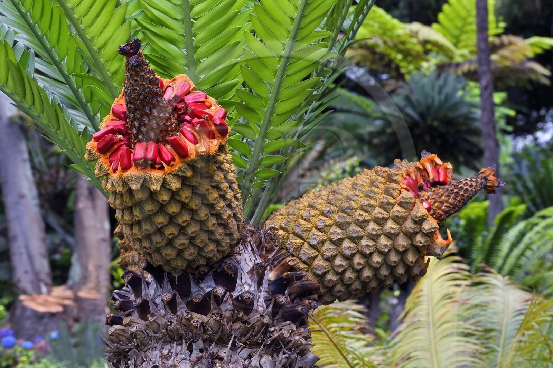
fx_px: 1996
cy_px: 184
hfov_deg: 15.8
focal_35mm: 130
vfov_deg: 10.5
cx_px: 276
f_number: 13
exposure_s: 1/125
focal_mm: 130
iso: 400
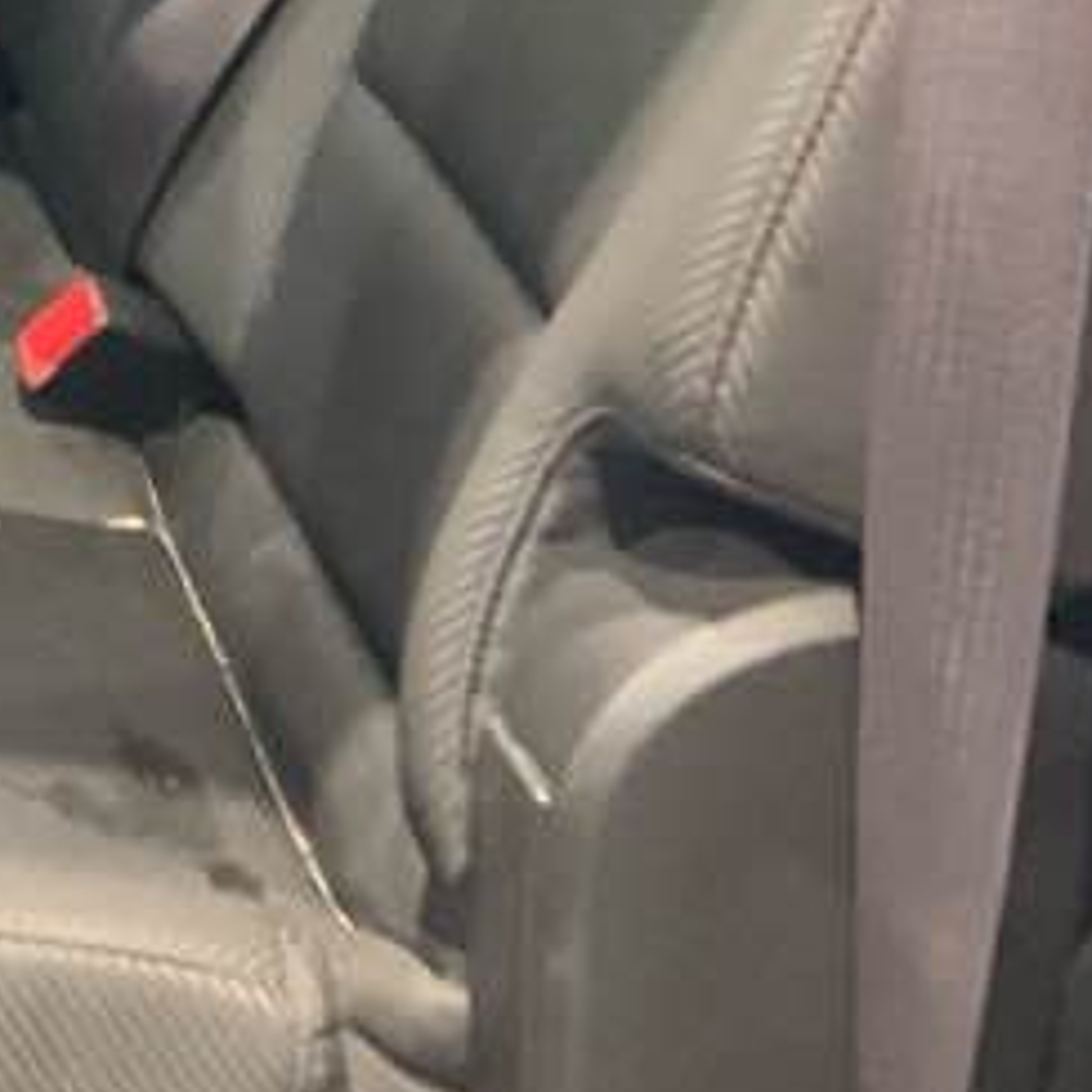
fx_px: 4247
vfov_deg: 14.2
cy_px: -197
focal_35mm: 119
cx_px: -615
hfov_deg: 13.7
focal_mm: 3
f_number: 1.8
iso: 400
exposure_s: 1/30
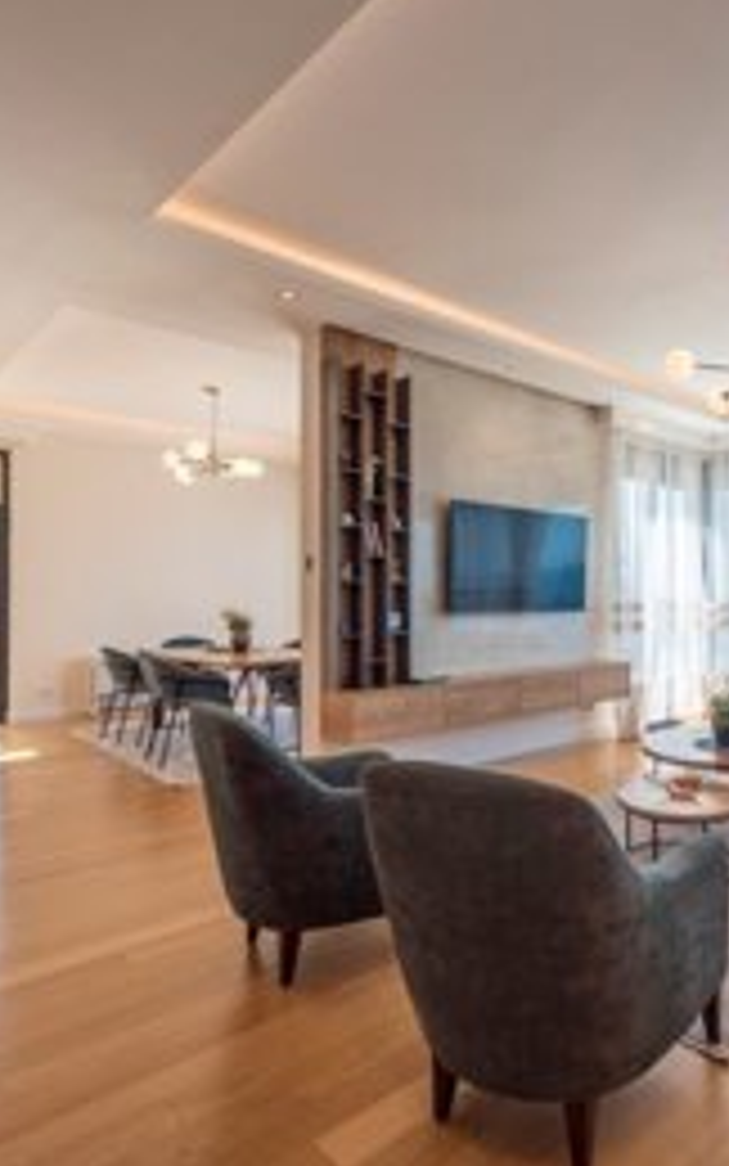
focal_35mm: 22
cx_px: 594
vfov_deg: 79.6
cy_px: 585
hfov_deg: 51.3
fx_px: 699
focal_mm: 14
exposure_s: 1/80
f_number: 5.6
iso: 100
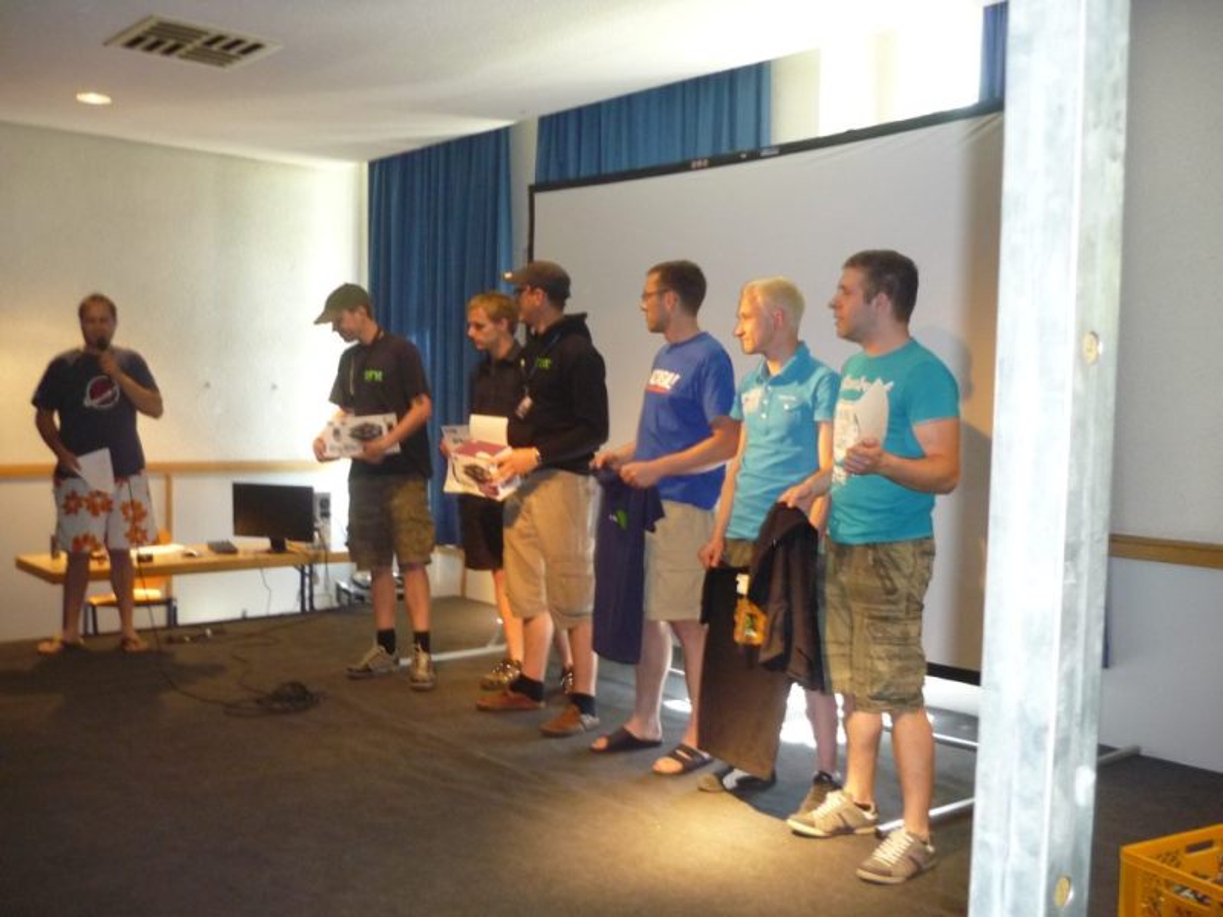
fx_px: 1166
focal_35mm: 33
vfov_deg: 42.9
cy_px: 458
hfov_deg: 55.4
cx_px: 612
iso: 320
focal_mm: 5.5
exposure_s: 1/30
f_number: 2.8
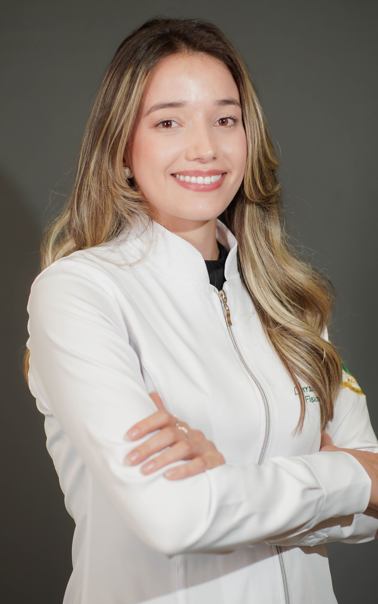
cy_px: 307
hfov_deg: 14.5
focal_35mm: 90
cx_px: 204
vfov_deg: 23.0
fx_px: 1483
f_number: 1.4
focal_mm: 56
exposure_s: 1/125
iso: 125
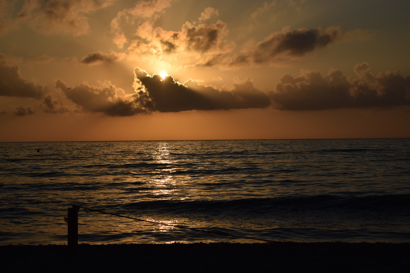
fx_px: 940
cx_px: 205
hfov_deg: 24.6
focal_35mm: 82
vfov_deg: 16.6
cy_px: 136
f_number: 5.6
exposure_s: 1/4000
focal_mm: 55
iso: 100
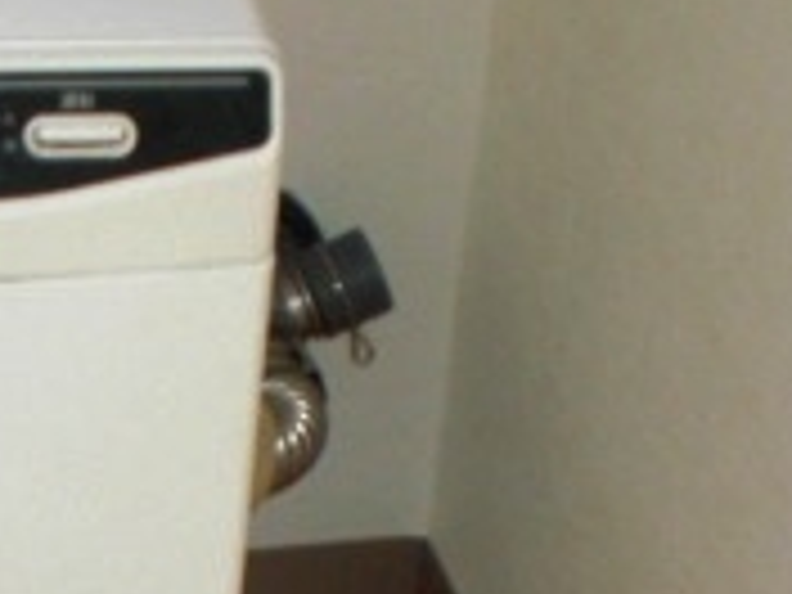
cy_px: 918
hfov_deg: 13.6
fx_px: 3157
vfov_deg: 10.4
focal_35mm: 138
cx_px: -328
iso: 200
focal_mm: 6.3
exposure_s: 1/60
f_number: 3.1
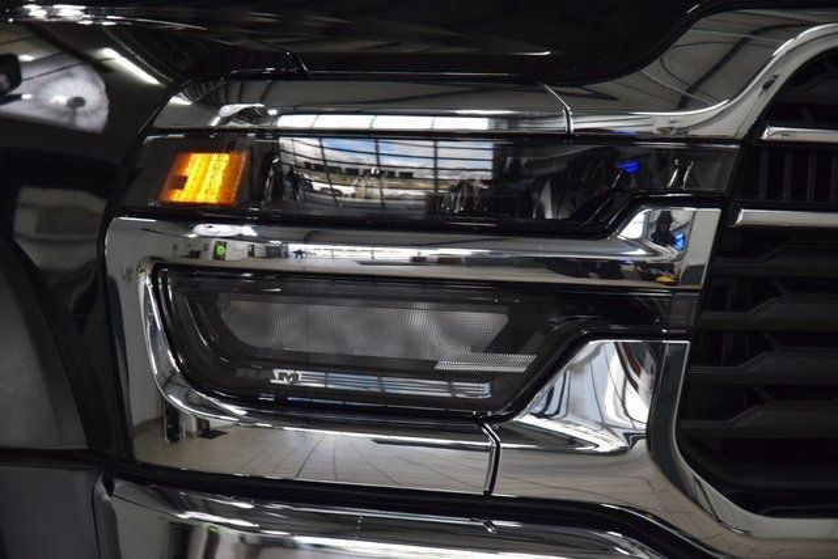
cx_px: 419
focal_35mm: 105
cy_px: 280
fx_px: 2445
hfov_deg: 19.5
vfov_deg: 13.0
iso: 1600
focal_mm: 70
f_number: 6.3
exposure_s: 1/125
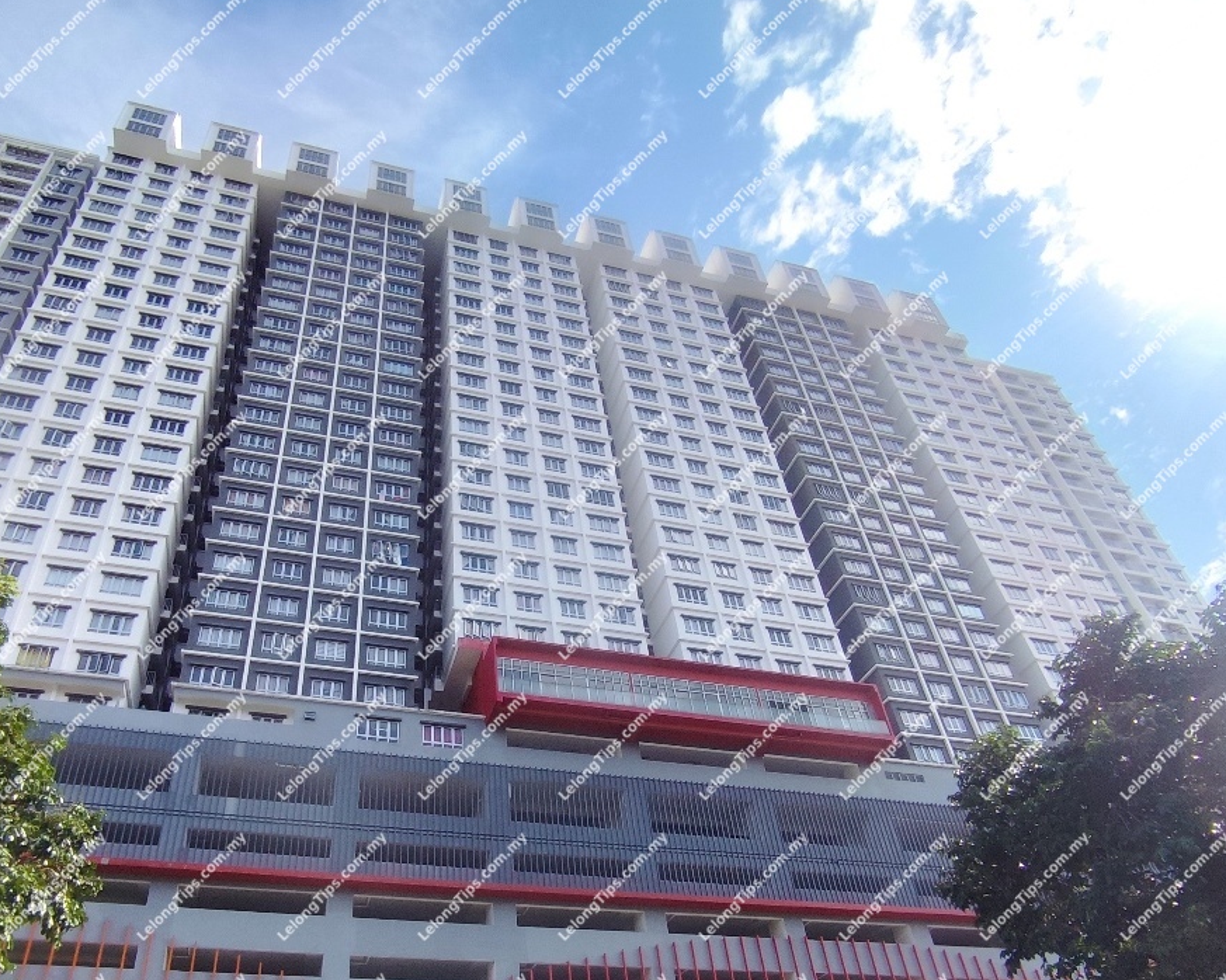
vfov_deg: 62.1
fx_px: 798
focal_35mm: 22
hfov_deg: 73.1
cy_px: 621
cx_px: 422
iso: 50
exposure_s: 1/2644
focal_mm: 1.65
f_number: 2.2
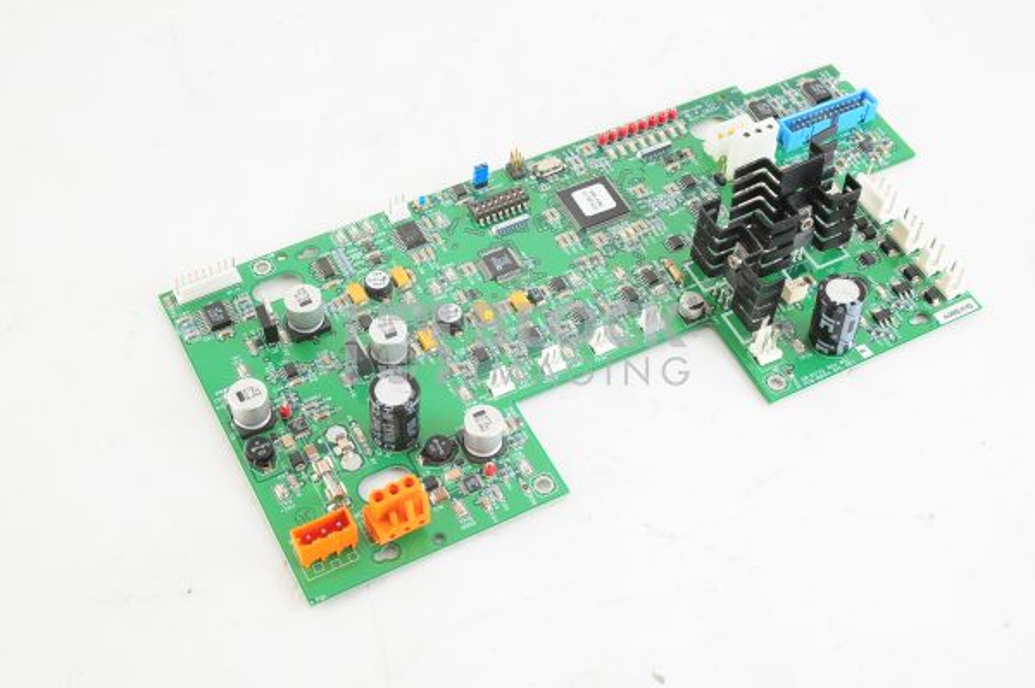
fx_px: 1436
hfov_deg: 39.6
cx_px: 518
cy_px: 344
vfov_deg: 26.9
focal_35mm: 50
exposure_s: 1/125
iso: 1600
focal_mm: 50
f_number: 14
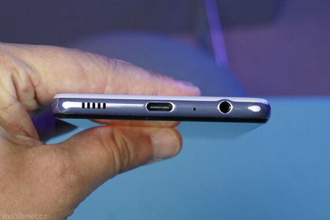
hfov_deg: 48.5
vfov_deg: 33.4
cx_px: 159
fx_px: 366
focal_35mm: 40
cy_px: 109
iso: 2500
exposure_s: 1/200
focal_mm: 37
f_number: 7.1
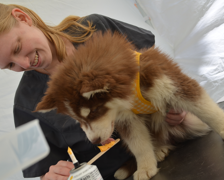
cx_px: 103
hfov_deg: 34.1
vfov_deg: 27.6
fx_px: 365
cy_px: 91
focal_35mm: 55
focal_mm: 32
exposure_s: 1/125
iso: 100
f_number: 7.1
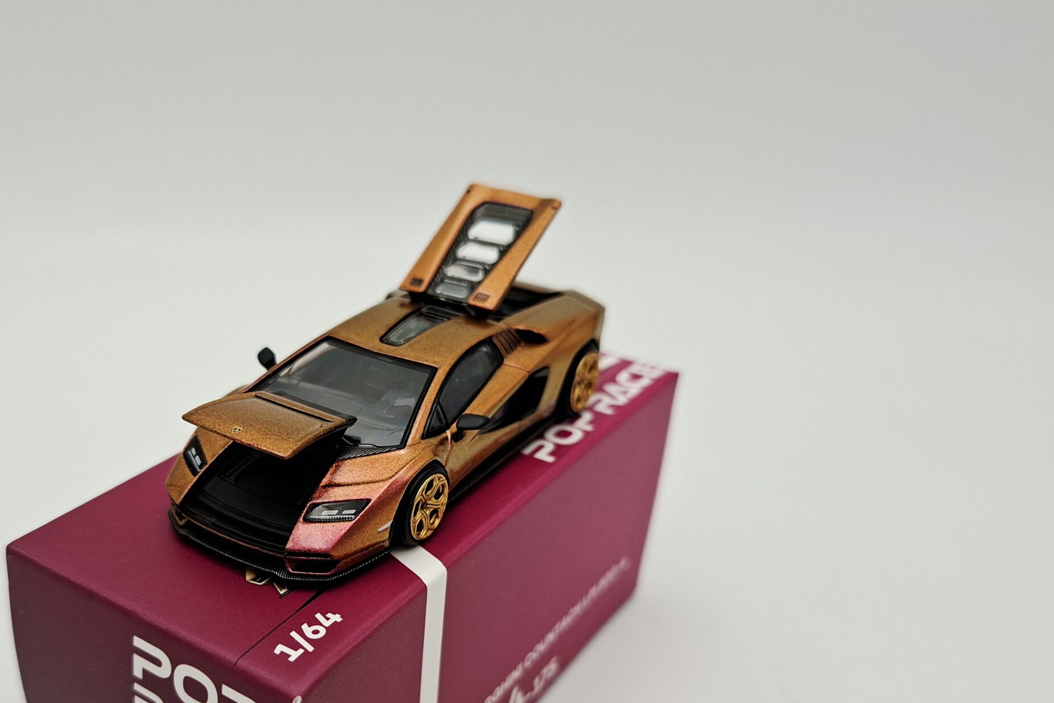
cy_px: 536
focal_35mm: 33
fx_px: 966
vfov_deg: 38.8
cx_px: 378
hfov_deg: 56.4
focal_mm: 5.54
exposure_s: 1/286
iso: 50
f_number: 1.8
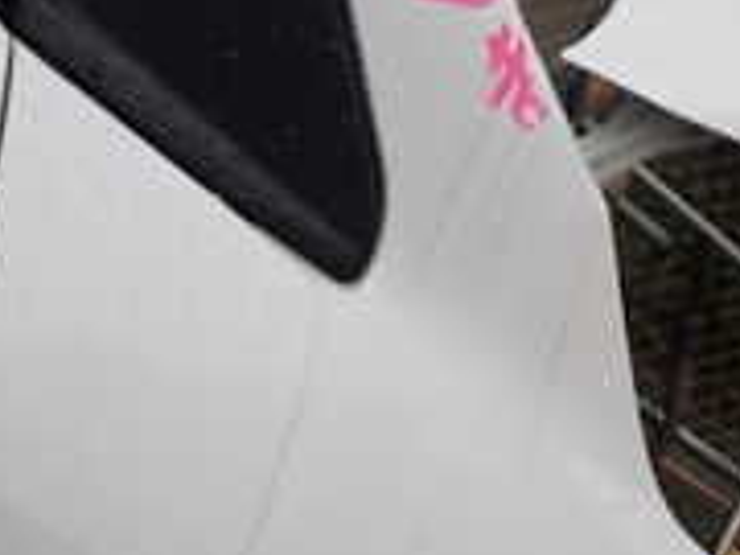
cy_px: 719
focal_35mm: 100
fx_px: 2138
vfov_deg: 14.2
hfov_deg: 19.3
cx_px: 90
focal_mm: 5.4
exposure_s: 1/100
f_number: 2.3
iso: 100
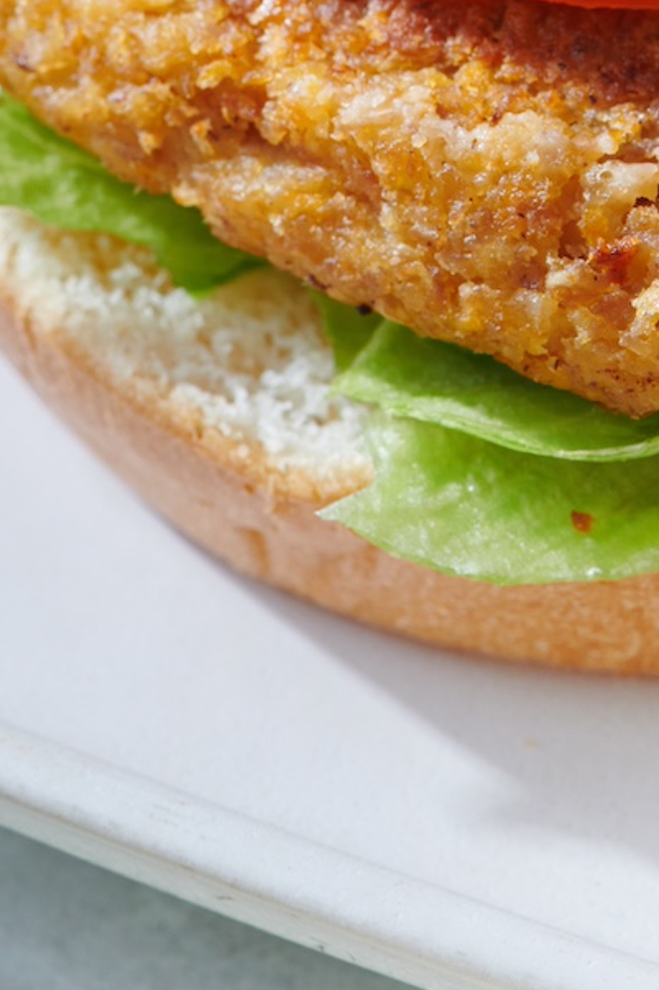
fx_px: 8626
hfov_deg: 4.4
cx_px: 838
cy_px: -288
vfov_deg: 6.5
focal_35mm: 314
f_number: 16
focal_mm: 105
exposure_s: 1/200
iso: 250
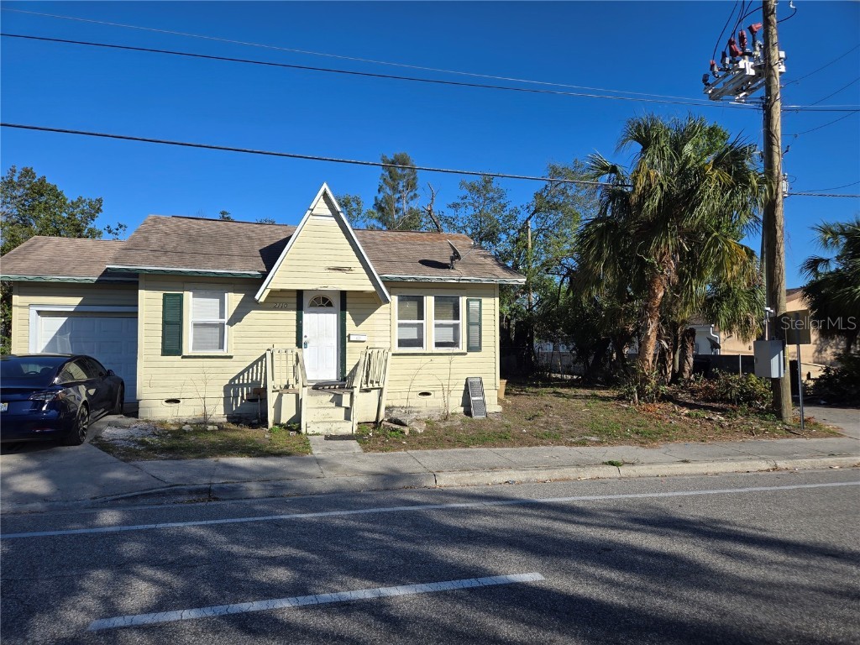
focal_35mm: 23
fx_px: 571
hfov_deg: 73.9
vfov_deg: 58.9
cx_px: 430
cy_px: 322
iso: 25
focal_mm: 5.4
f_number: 1.8
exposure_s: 1/2186
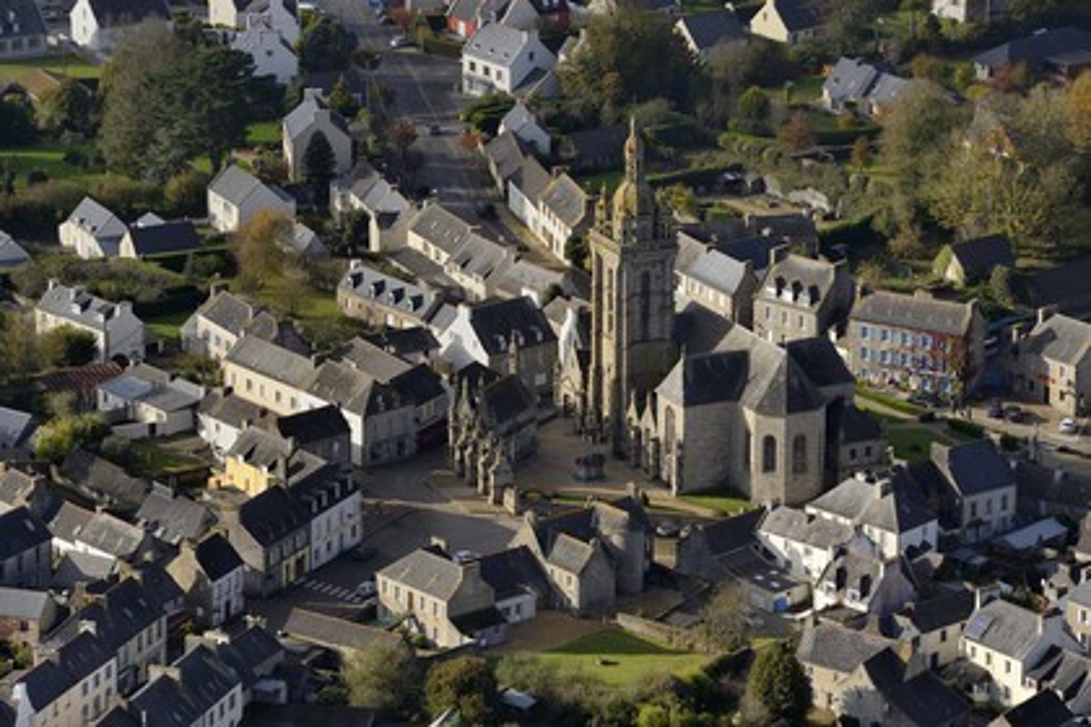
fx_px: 6061
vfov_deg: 6.9
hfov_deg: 10.3
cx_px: 546
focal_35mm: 200
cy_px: 364
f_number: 10
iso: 800
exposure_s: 1/1000
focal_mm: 200
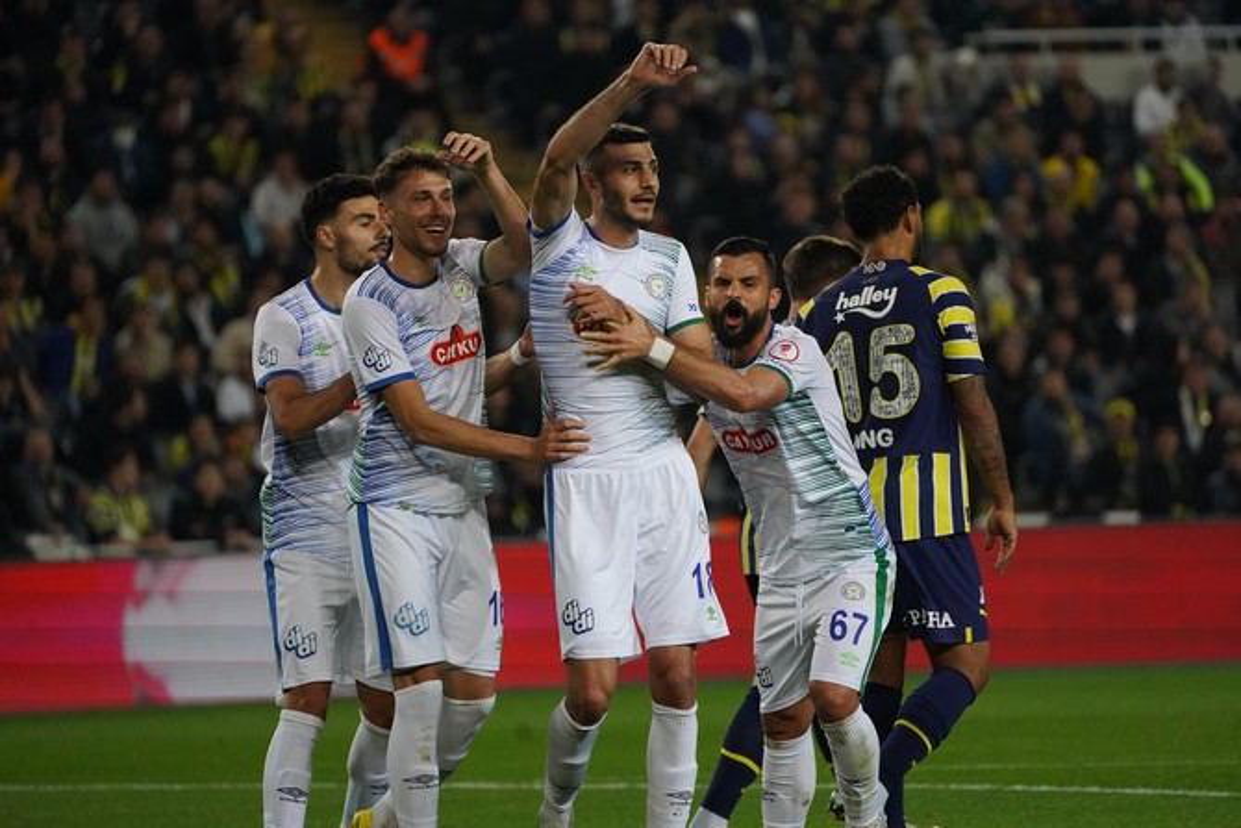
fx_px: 12136
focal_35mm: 352
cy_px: 414
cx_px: 620
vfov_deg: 3.9
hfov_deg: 5.9
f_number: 5.6
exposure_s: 1/2000
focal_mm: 352
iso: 6400
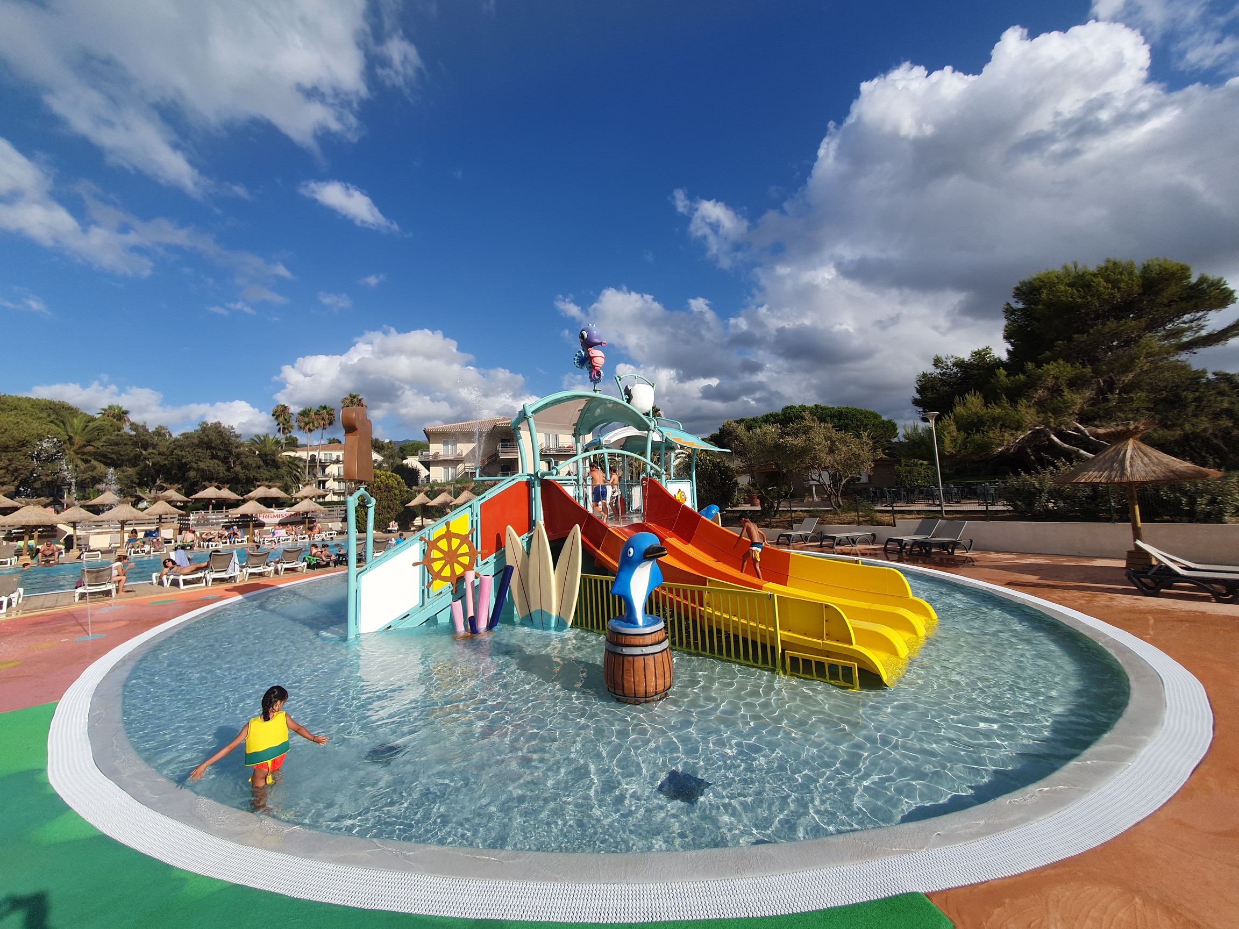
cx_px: 620
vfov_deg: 89.9
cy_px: 464
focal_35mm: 13
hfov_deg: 106.2
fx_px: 465
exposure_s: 1/1668
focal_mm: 1.8
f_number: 2.2
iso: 50
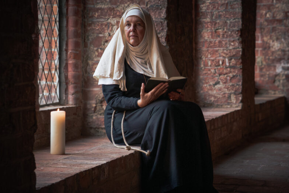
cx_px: 159
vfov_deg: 13.7
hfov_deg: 20.4
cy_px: 99
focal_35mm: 100
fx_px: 803
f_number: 5
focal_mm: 55
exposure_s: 1/200
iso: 1600
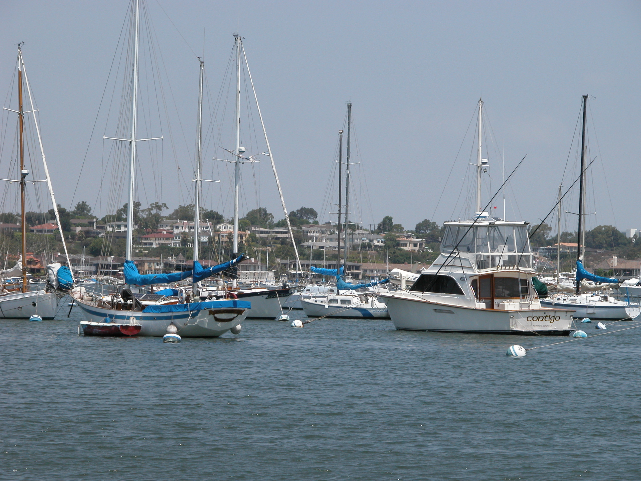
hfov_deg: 12.4
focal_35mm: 159
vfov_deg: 9.3
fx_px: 2944
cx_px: 320
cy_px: 240
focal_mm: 41.1
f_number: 6.2
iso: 100
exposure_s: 1/502
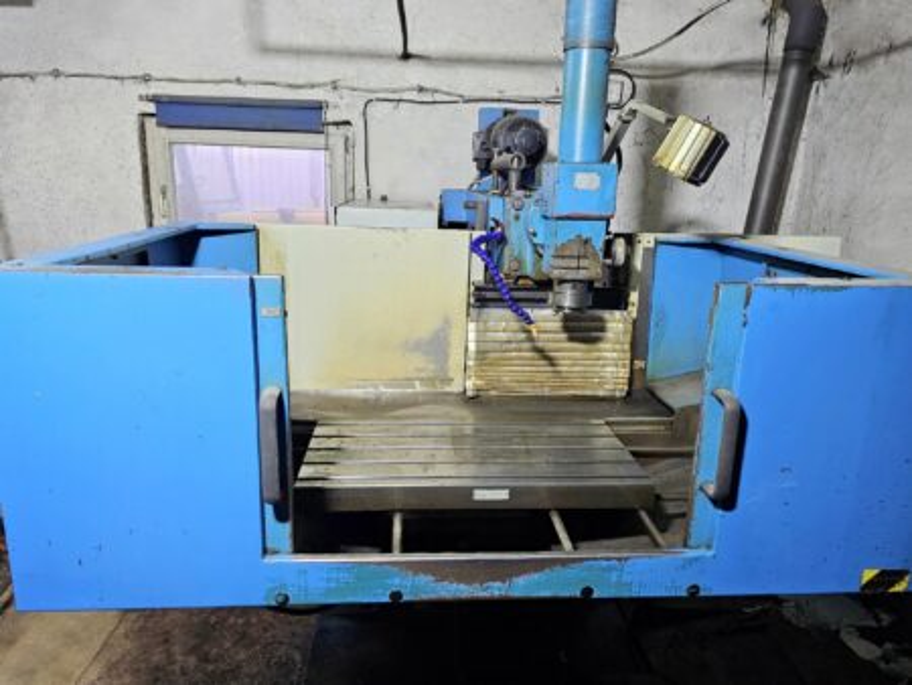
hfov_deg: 73.9
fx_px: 606
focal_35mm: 23
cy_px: 342
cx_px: 456
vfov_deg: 58.9
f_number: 1.7
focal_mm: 6.3
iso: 400
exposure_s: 1/100
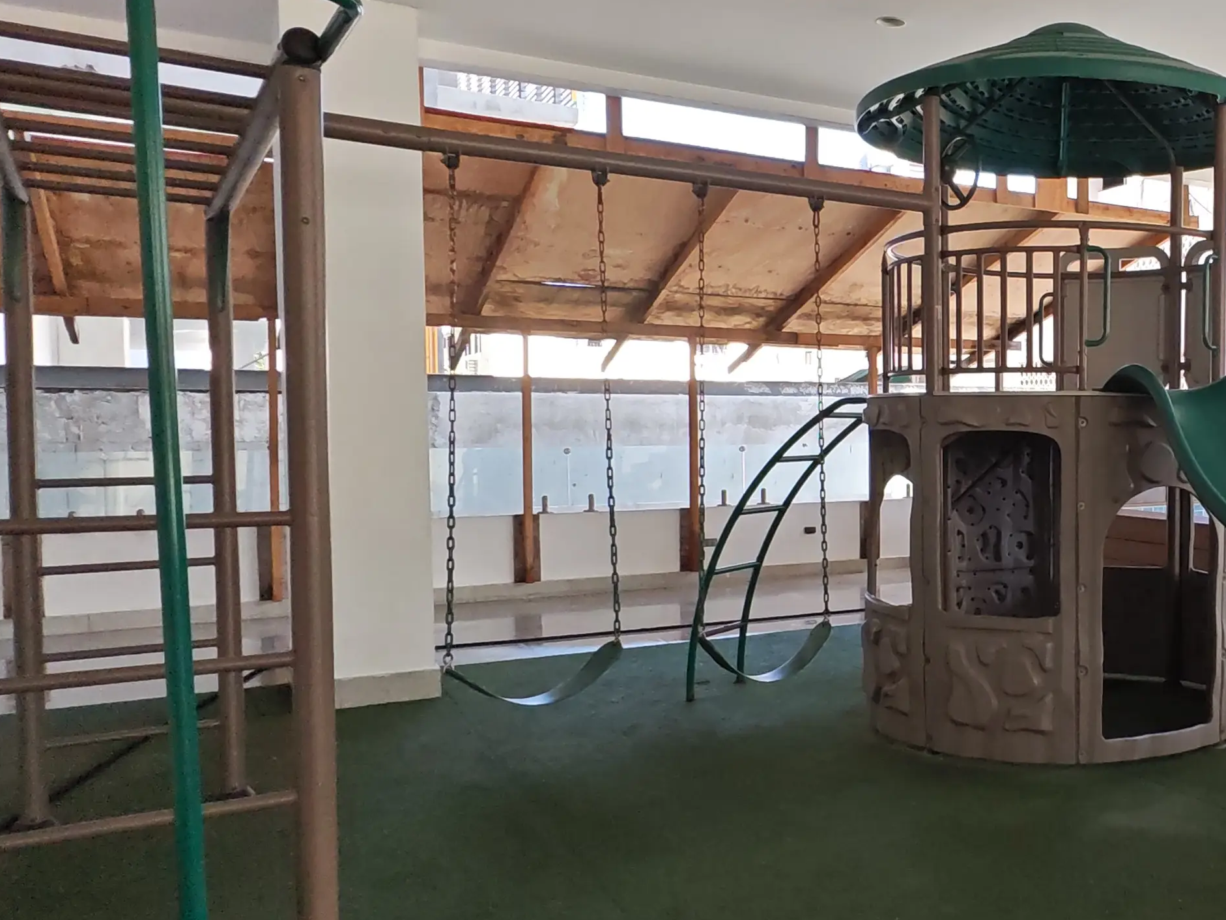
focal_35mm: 34
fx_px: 1204
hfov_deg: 48.0
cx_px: 1119
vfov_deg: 41.8
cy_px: 485
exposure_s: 1/100
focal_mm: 1.96
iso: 64
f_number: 2.2
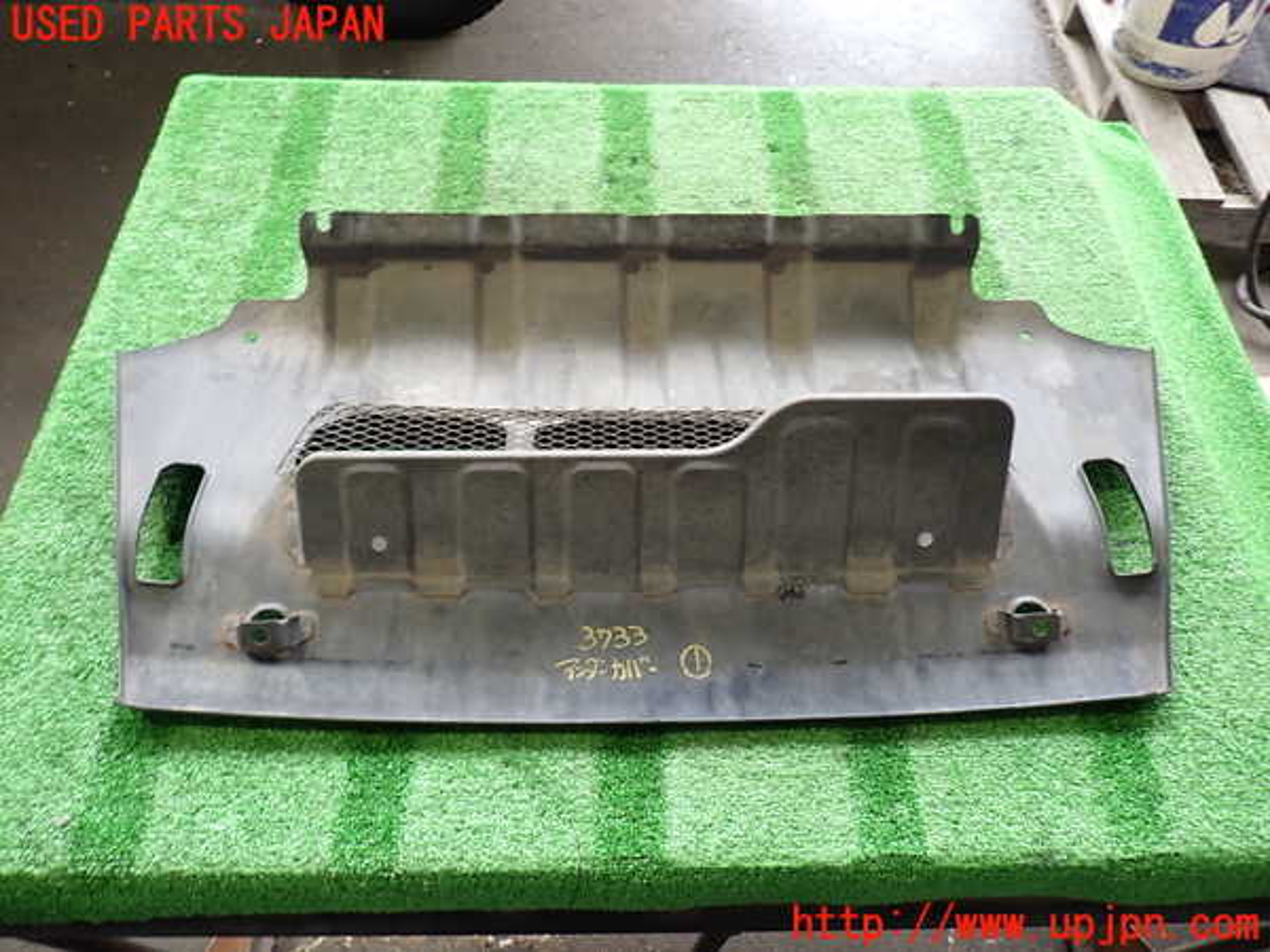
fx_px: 917
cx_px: 635
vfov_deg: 54.9
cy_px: 476
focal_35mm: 25
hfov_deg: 69.4
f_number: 2
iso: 200
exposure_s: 1/30
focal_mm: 4.5
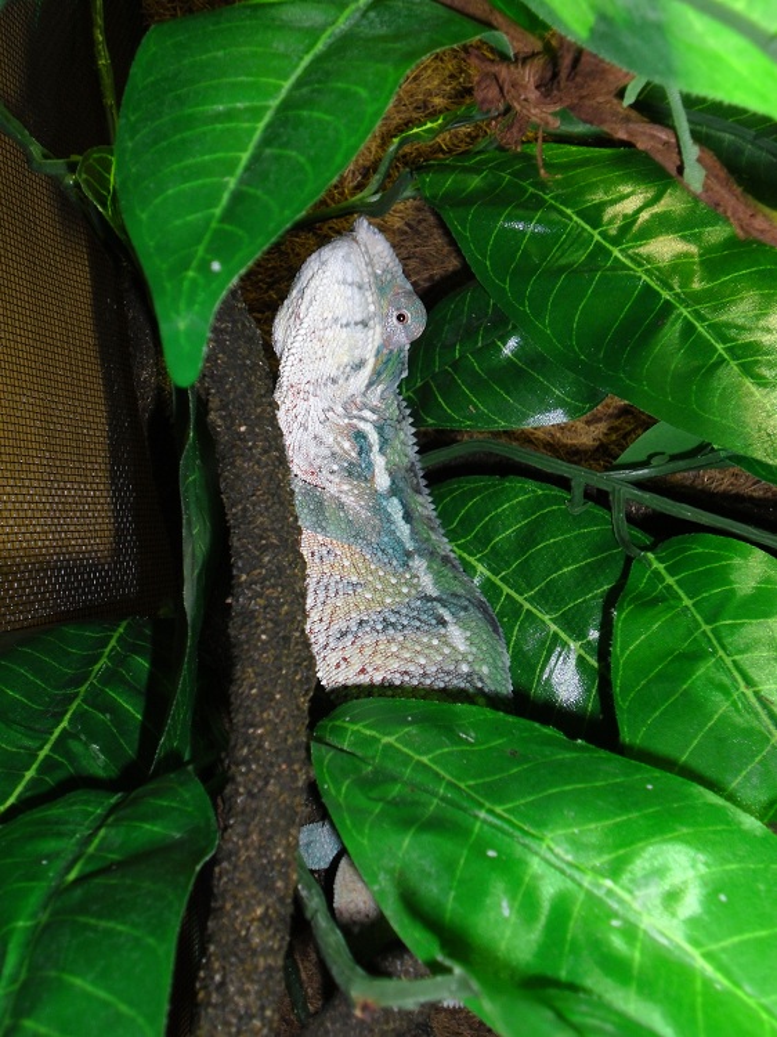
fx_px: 1377
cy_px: 518
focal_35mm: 46
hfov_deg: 31.5
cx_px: 388
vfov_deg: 41.3
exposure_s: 1/60
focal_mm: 8.2
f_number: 4.3
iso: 200
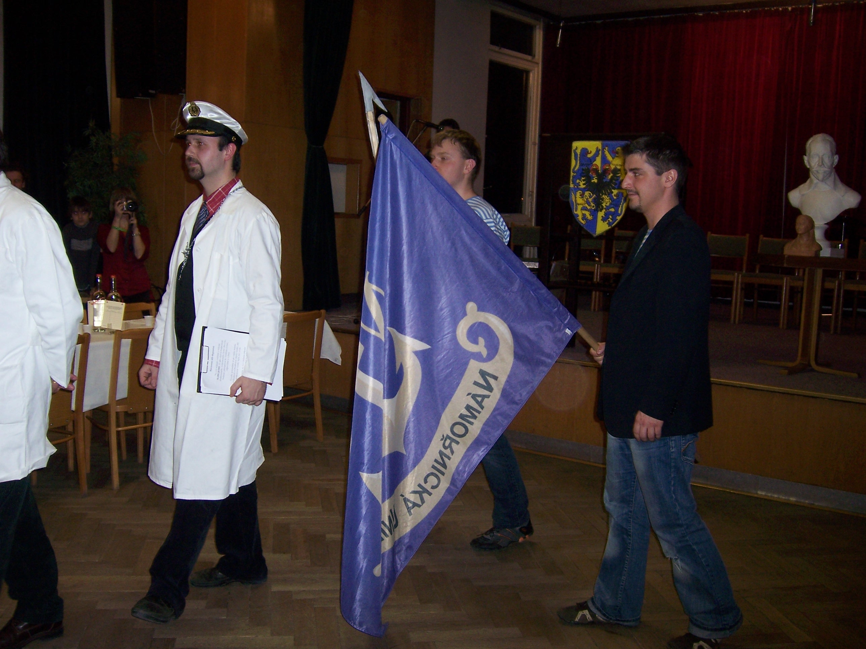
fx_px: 901
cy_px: 324
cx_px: 433
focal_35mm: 36
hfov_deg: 51.4
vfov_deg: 39.7
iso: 125
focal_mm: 6.2
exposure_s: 1/60
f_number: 2.8
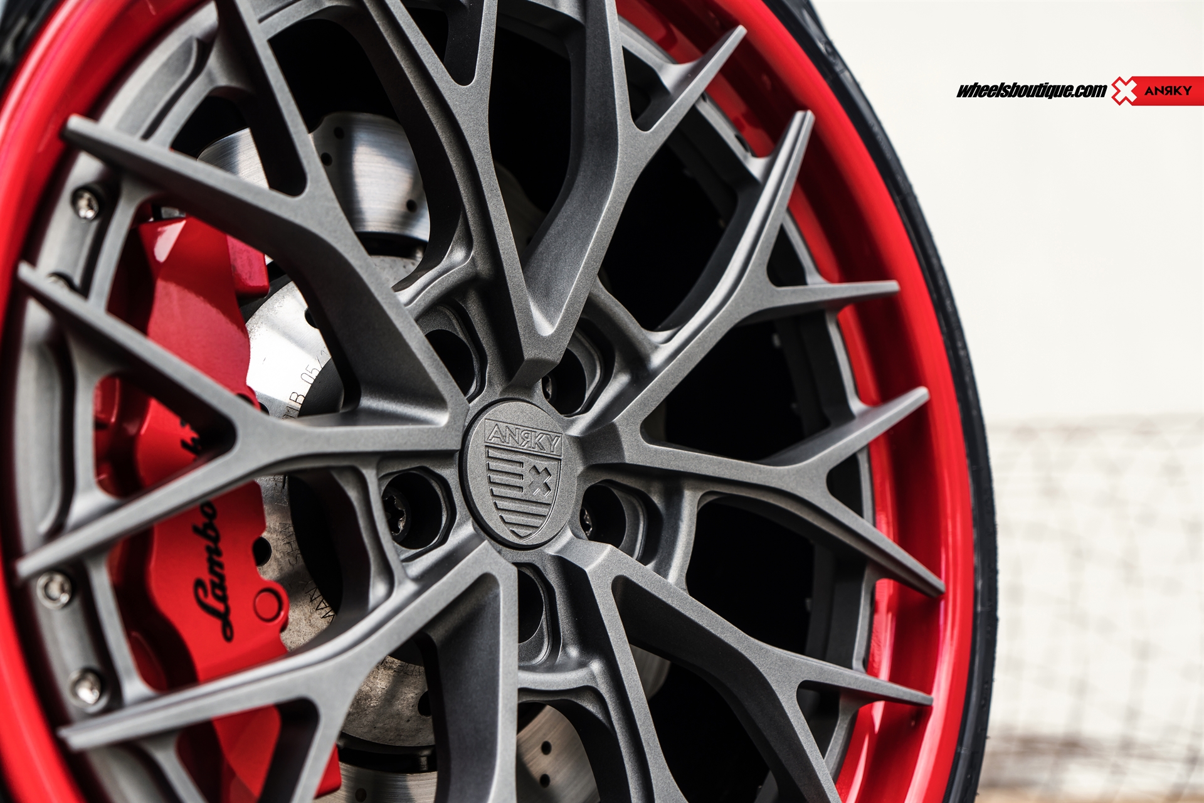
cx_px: 602
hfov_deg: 37.5
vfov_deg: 25.5
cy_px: 402
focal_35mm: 53
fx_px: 1772
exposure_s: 1/160
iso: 200
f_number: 4
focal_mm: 53
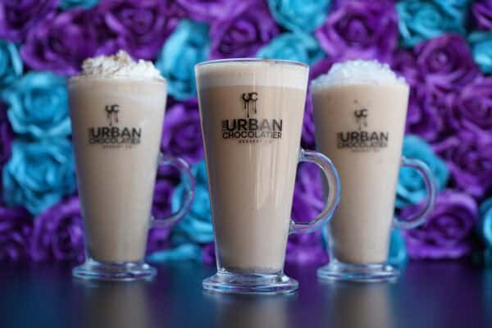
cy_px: 164
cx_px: 246
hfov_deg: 28.8
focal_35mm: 70
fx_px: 957
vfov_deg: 19.5
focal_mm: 70
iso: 250
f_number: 4
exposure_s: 1/160
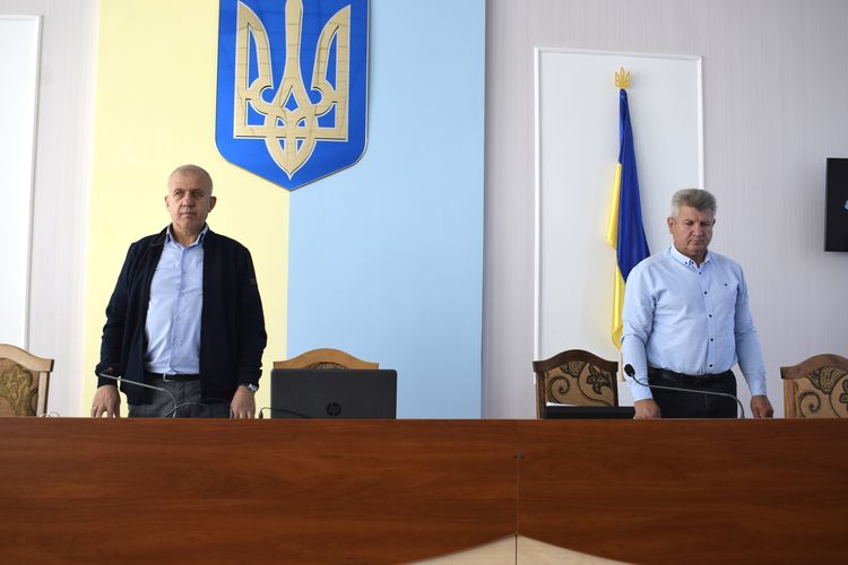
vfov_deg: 36.9
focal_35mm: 36
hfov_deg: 53.1
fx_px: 848
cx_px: 424
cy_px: 282
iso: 400
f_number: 6.3
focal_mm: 24
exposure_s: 1/160
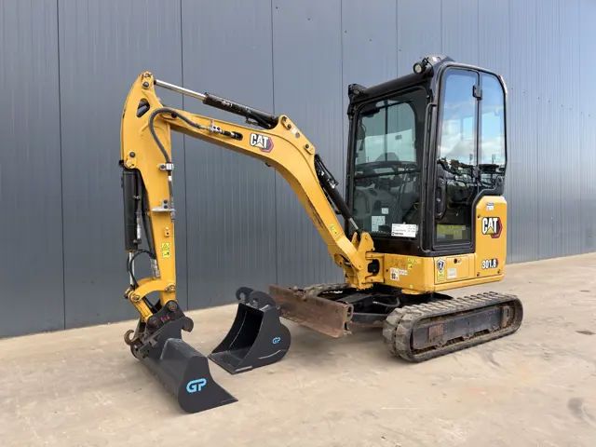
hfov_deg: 71.6
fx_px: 413
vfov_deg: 56.8
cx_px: 298
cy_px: 224
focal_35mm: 24
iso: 80
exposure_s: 1/555
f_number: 1.78
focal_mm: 6.76
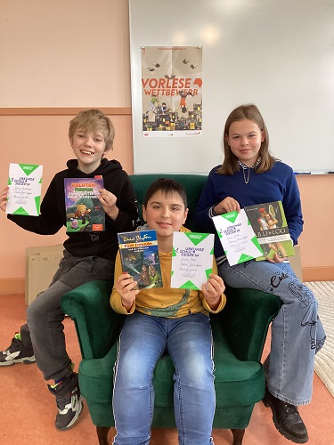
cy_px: 222
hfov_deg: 45.4
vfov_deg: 58.4
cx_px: 167
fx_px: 399
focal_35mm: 31
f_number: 2.4
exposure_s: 1/50
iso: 200
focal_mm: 3.3
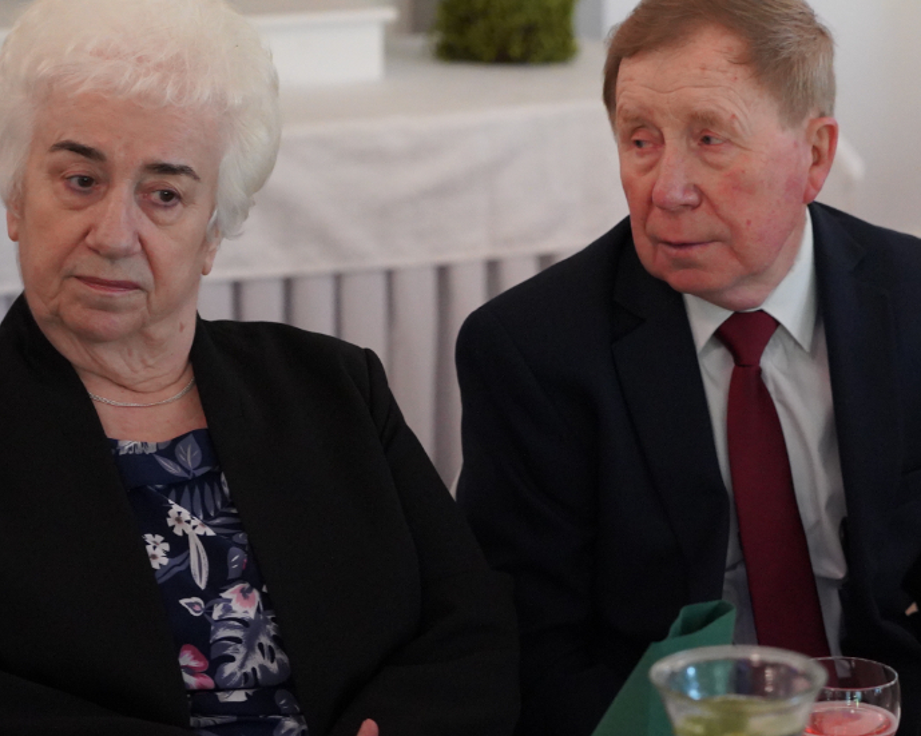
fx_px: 2943
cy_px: 359
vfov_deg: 14.3
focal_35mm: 108
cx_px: 598
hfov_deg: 17.7
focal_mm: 61
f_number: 4
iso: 8000
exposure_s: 1/160
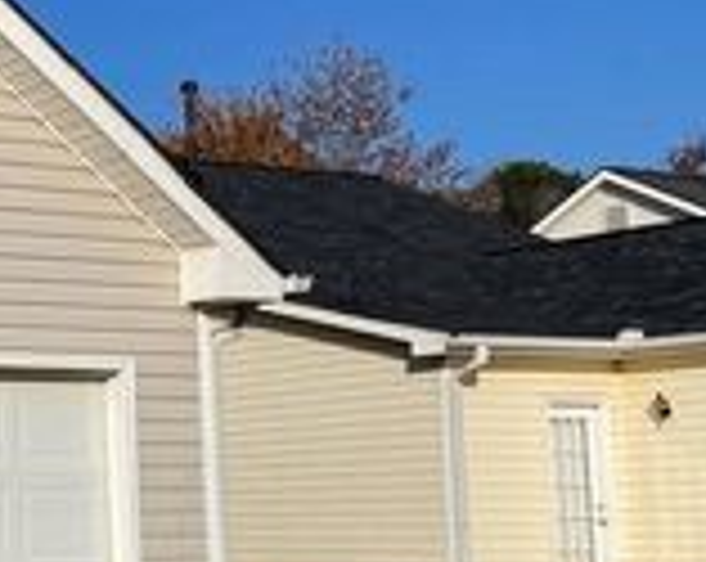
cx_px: -391
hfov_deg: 20.0
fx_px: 1689
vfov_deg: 18.8
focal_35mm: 81
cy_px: 384
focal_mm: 4.2
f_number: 1.6
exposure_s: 1/8403
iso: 32
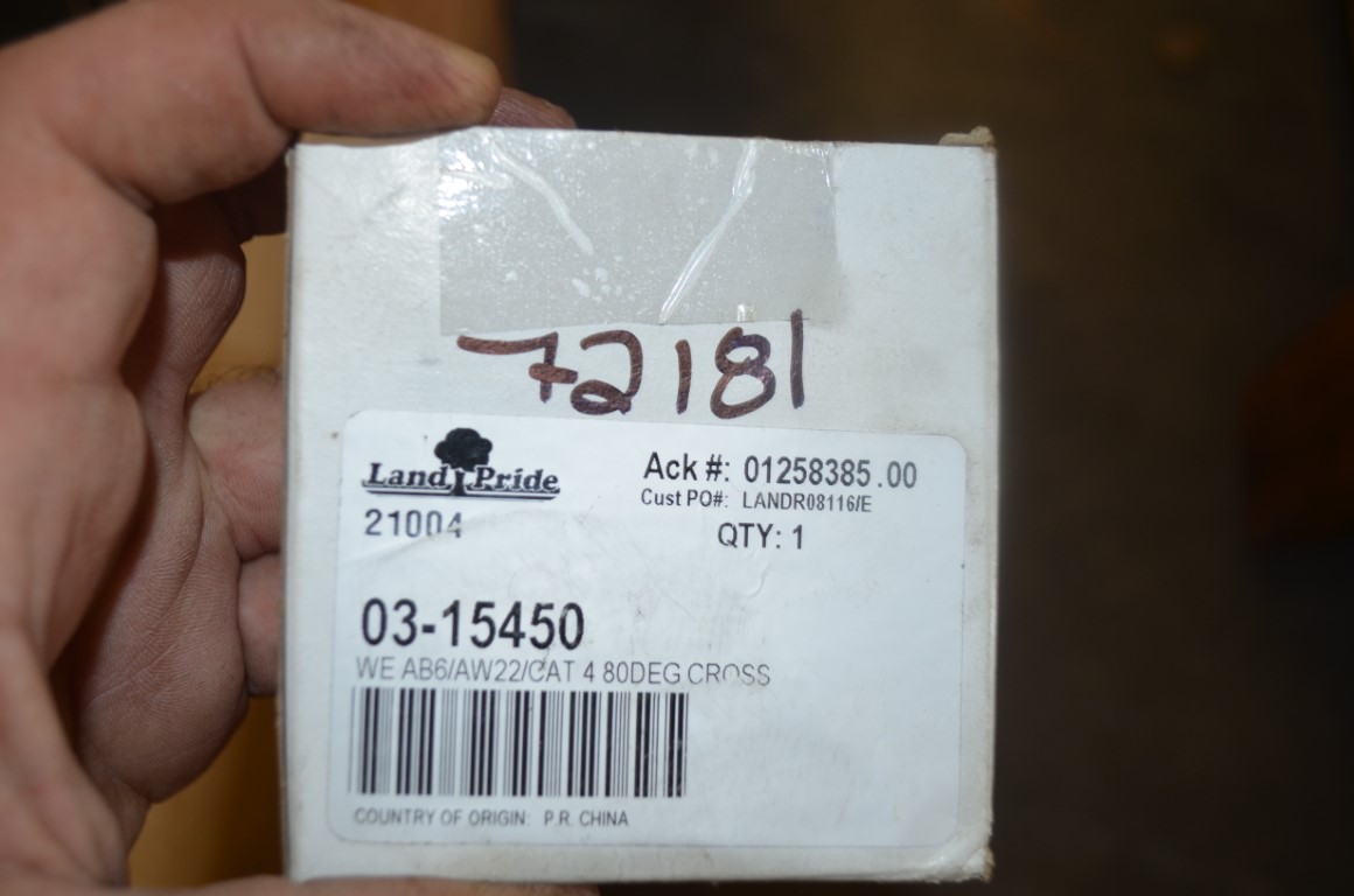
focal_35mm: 36
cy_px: 448
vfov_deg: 36.7
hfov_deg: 53.2
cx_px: 677
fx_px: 1351
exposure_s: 1/60
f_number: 4
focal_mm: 24
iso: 280
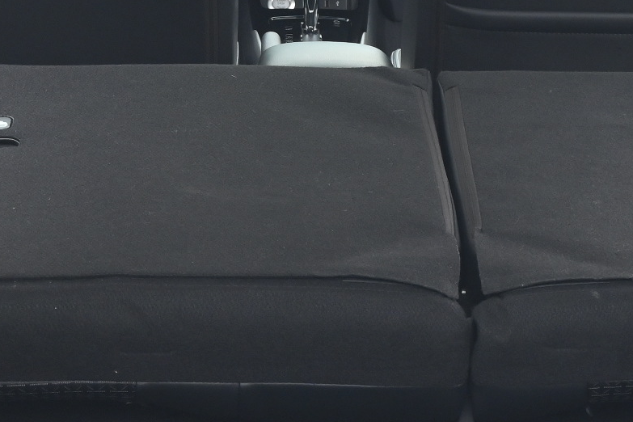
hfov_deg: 12.6
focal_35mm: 163
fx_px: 2860
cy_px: -50
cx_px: 428
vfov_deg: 8.4
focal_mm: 30.5
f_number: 6.3
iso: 250
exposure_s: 1/50
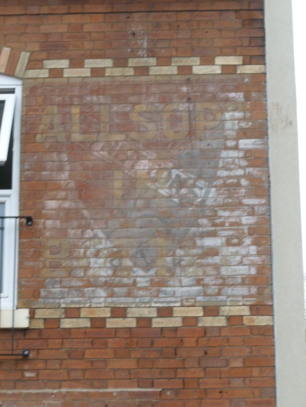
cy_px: 204
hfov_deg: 11.2
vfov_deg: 14.9
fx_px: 1555
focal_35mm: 132
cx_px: 153
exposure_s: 1/50
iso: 400
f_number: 5
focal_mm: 23.6
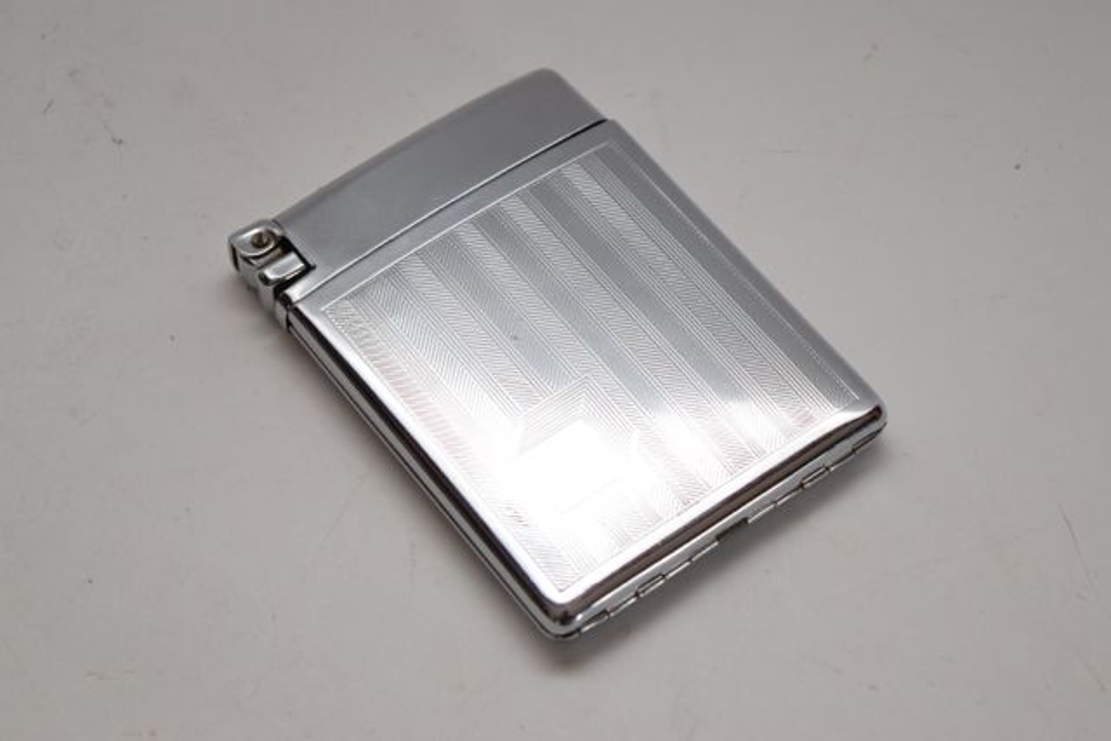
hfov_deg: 24.6
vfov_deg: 16.6
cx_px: 556
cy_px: 370
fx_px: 2546
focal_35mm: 82
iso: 1600
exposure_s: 1/125
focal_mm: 55
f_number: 5.6
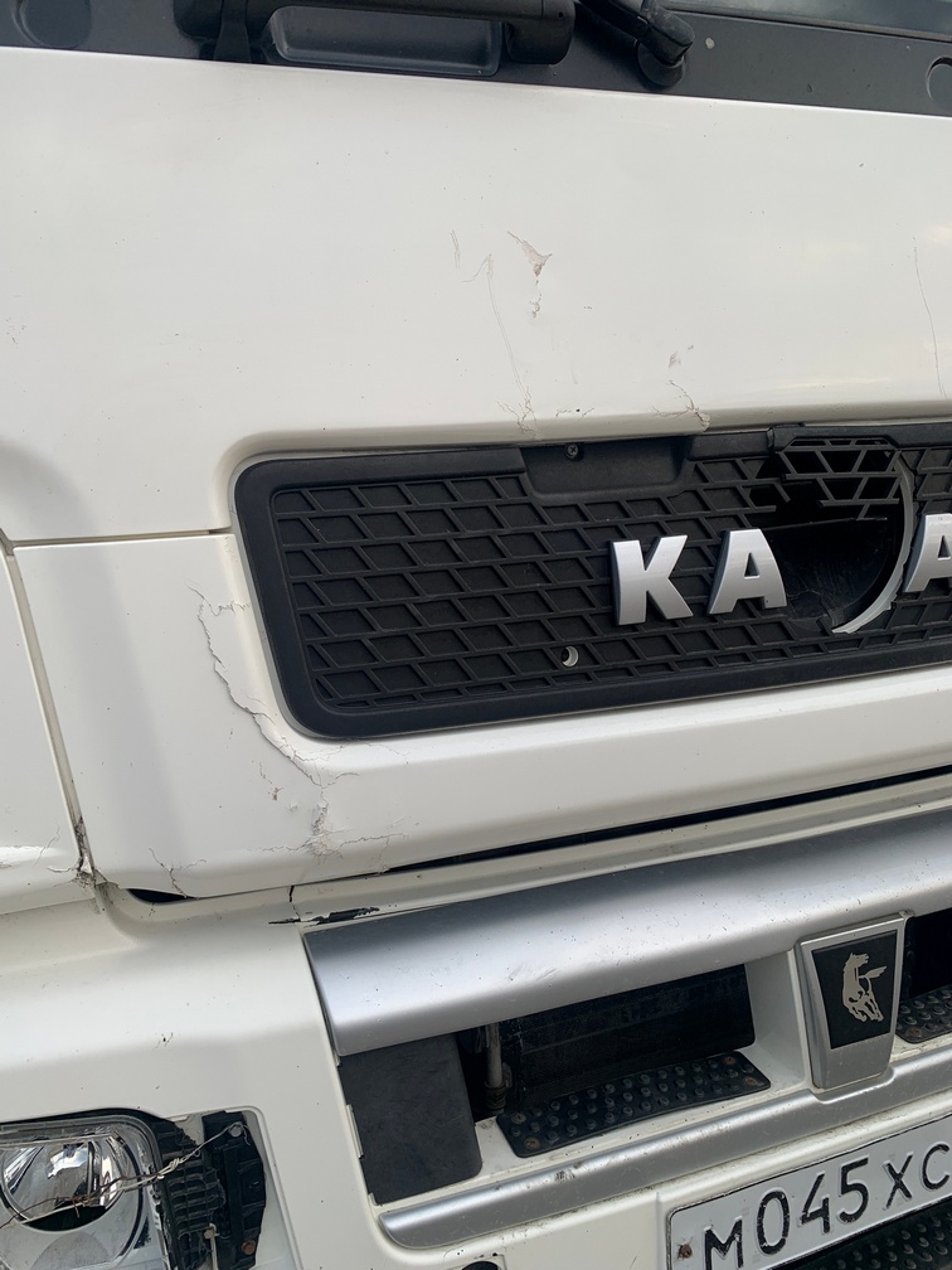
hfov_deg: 53.1
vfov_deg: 67.3
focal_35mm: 26
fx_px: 953
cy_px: 635
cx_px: 476
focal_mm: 4.25
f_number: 1.8
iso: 25
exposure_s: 1/420
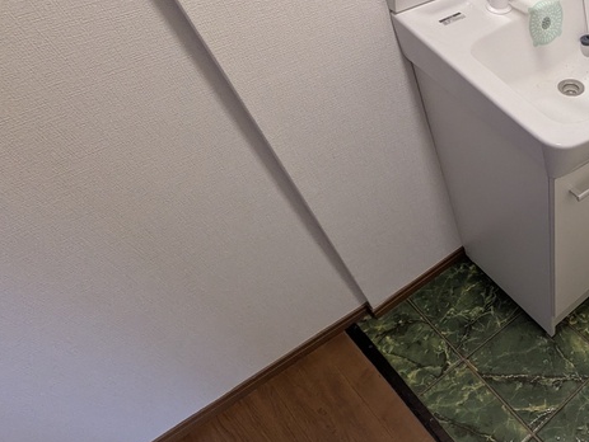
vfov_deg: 48.2
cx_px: 603
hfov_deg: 49.1
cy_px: 244
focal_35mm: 29
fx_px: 494
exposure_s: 1/100
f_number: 2.2
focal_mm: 1.83
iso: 276
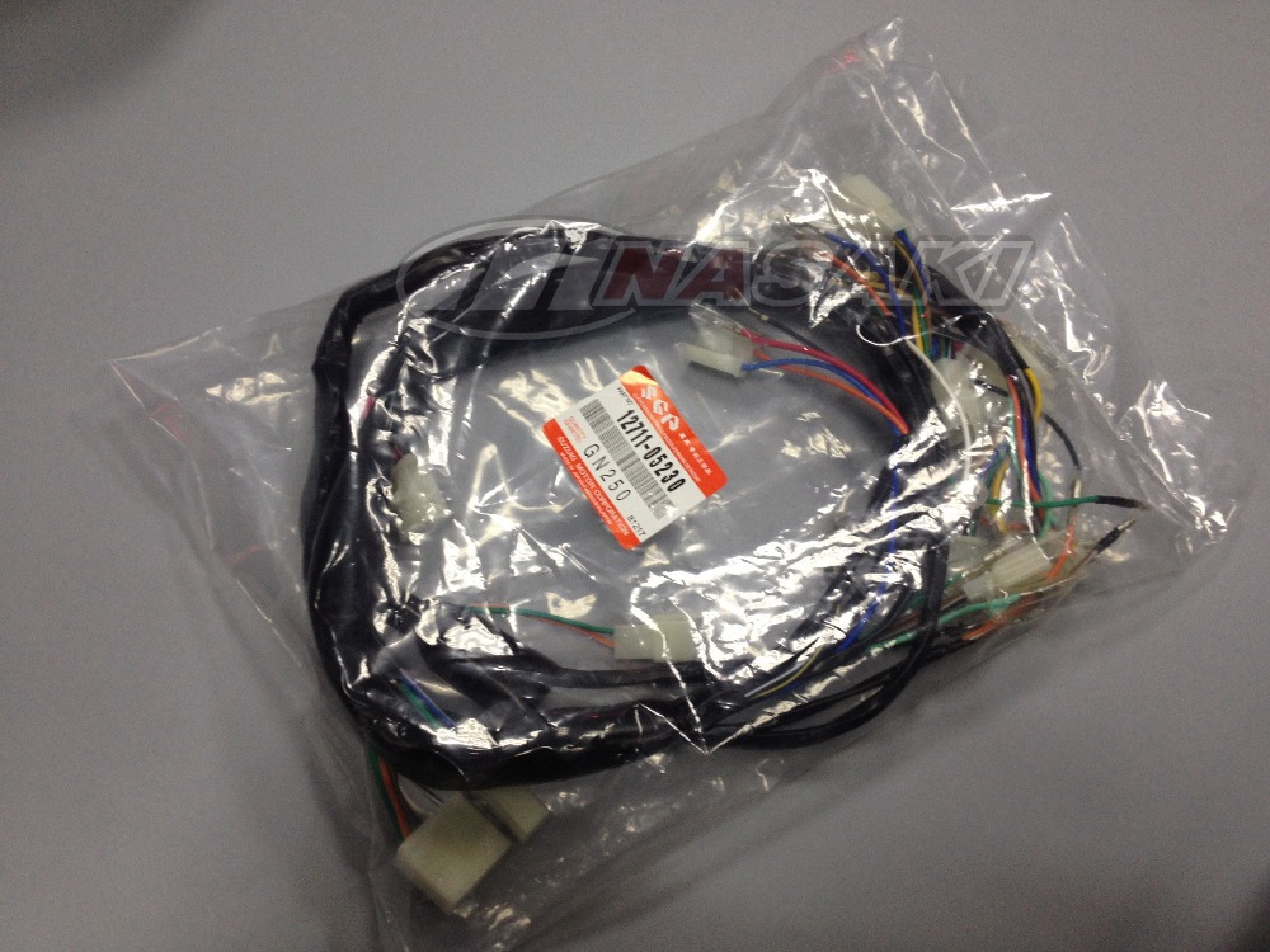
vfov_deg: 40.7
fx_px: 1284
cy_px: 476
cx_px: 635
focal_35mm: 35
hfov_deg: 52.6
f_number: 2.4
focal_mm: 4.28
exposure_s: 1/20
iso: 80
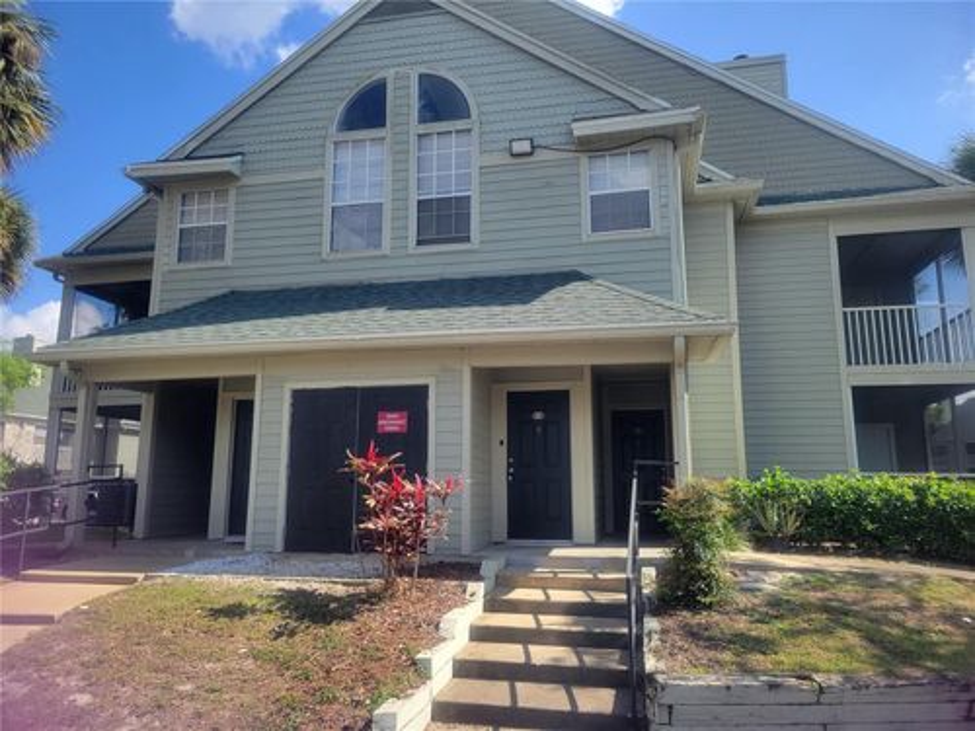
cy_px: 366
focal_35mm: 26
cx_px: 488
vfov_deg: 53.1
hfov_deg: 67.3
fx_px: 732
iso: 40
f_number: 1.8
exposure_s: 1/1081
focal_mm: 5.4
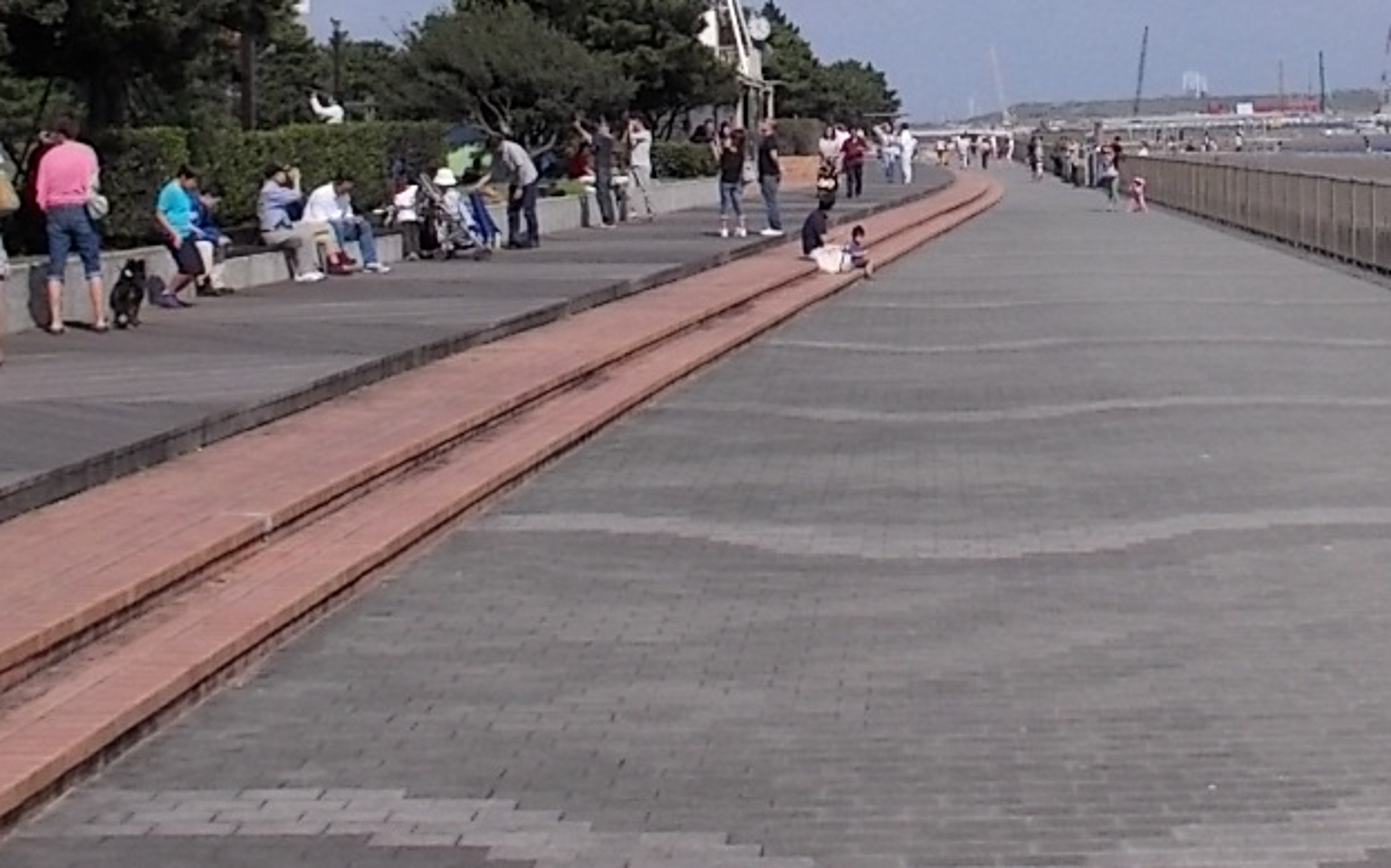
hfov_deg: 25.9
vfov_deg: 16.2
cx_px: 1025
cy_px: -7
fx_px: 2994
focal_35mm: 79
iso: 80
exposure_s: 1/1250
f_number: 3.3
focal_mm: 4.1
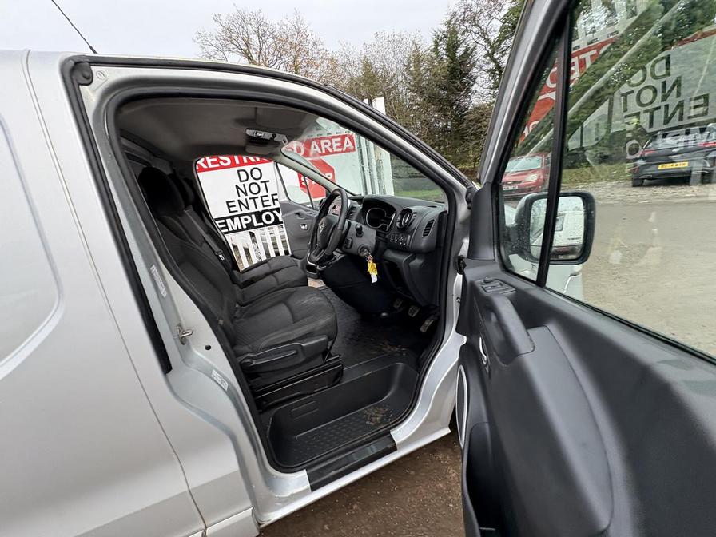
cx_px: 358
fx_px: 290
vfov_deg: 85.7
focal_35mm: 14
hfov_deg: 102.1
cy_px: 268
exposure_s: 1/99
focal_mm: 2.22
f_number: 2.2
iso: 64
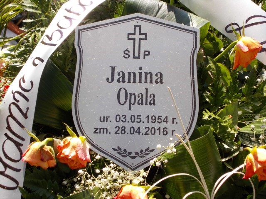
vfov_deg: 19.4
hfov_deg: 25.7
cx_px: 133
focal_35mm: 76
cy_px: 100
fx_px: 584
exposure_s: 1/160
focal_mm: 13.5
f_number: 5.8
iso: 80
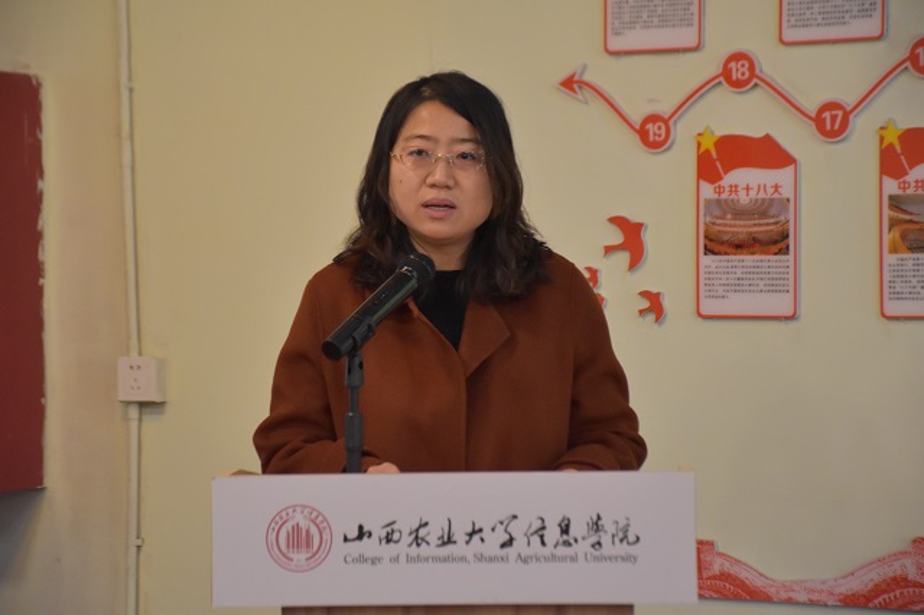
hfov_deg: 15.2
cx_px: 462
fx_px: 3463
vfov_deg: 10.1
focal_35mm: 135
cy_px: 308
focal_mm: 90
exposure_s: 1/60
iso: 2500
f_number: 5.3
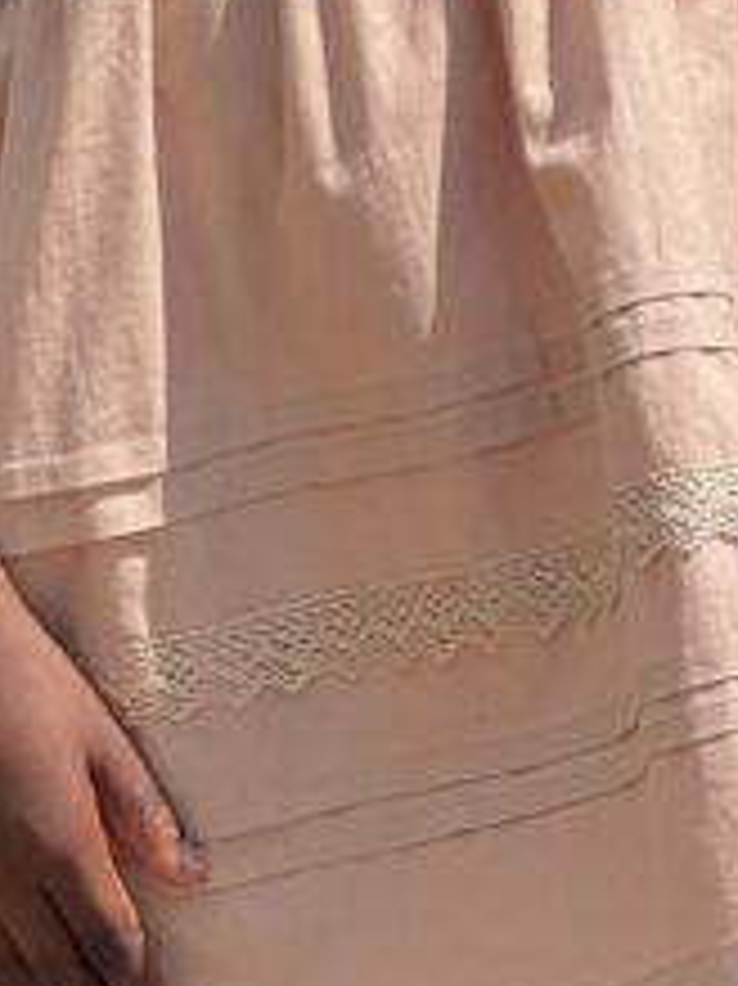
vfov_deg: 4.5
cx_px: 194
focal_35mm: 439
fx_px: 12491
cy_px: -279
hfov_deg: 3.4
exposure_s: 1/736
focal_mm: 15.66
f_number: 2.8
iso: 50
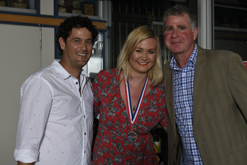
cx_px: 124
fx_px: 480
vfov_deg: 19.5
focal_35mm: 70
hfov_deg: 28.8
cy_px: 82
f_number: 9
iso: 320
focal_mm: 70
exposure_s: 1/125
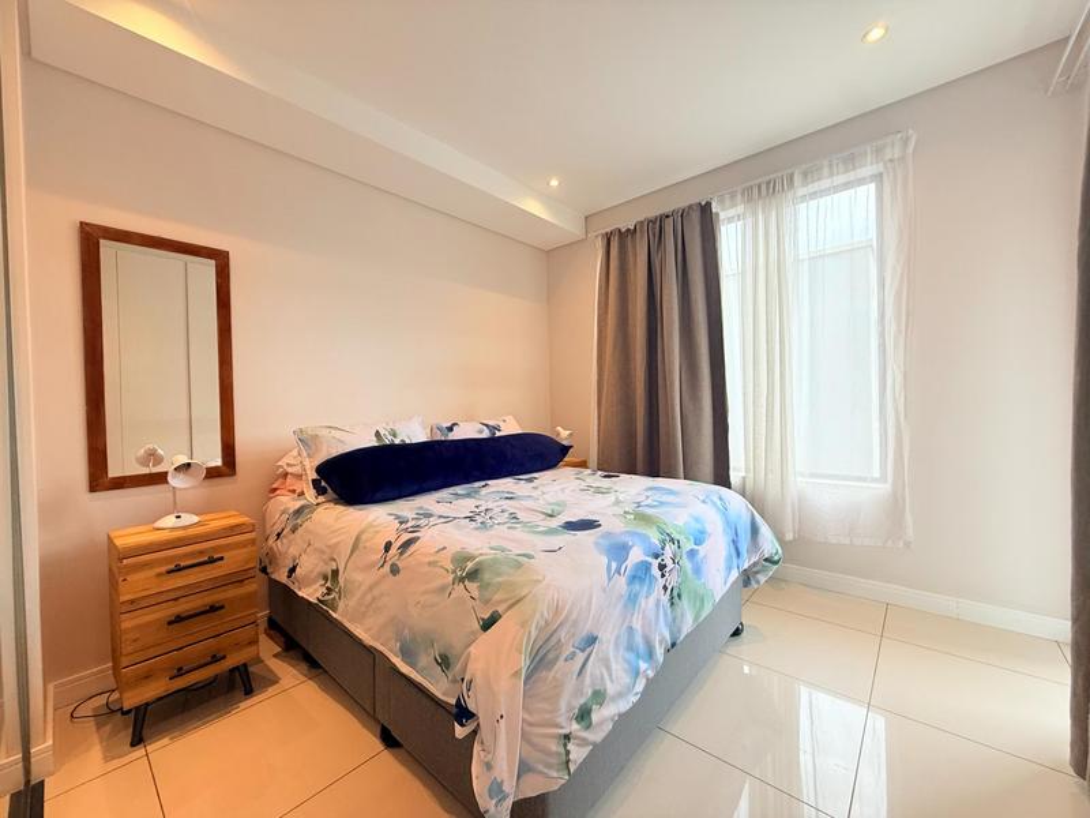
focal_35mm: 14
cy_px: 409
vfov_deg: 85.7
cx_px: 545
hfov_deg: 102.1
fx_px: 441
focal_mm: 2.22
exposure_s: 1/100
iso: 125
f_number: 2.2
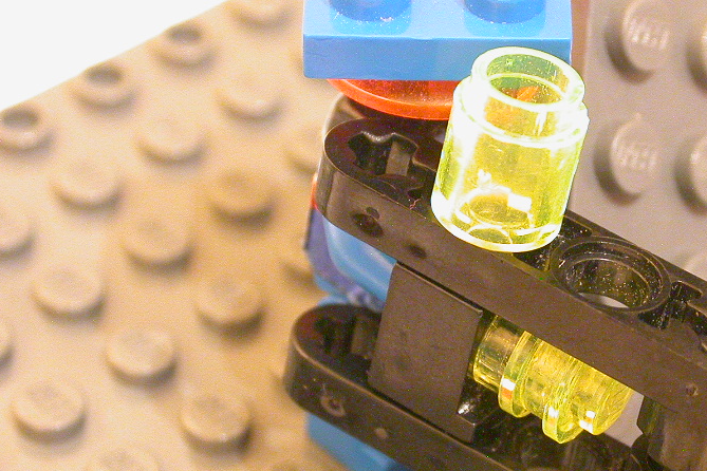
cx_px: 491
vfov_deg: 9.3
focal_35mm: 148
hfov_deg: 13.8
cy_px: 253
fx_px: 2906
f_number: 3.8
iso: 400
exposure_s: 1/1.8
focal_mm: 19.3
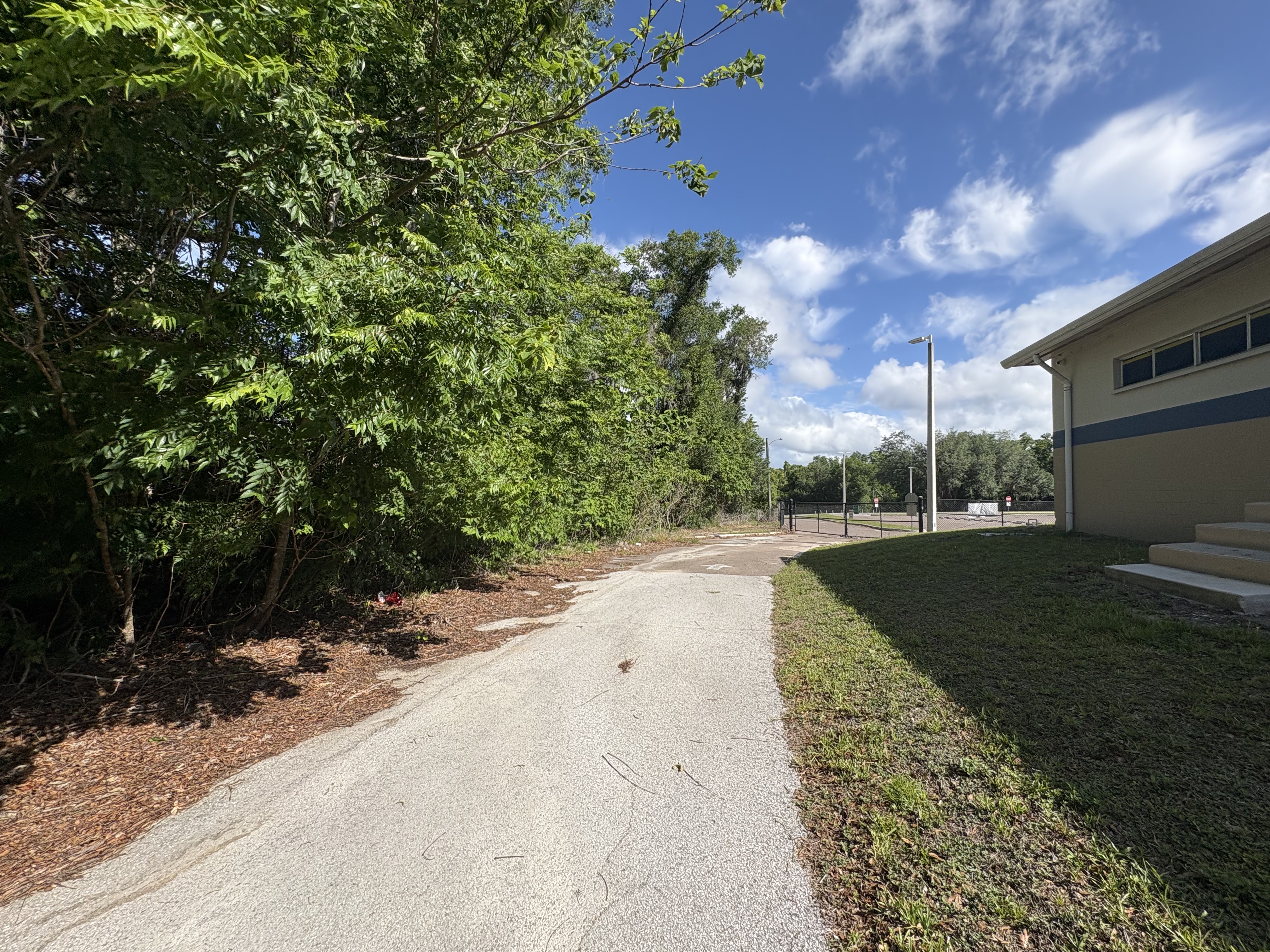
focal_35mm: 14
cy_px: 476
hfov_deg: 102.1
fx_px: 514
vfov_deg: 85.7
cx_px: 635
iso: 50
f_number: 2.2
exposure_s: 1/1976
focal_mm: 2.22
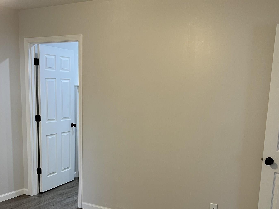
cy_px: 151
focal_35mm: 44
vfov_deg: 32.4
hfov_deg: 42.8
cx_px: 116
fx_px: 355
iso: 100
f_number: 1.5
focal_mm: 5.7
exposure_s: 1/60
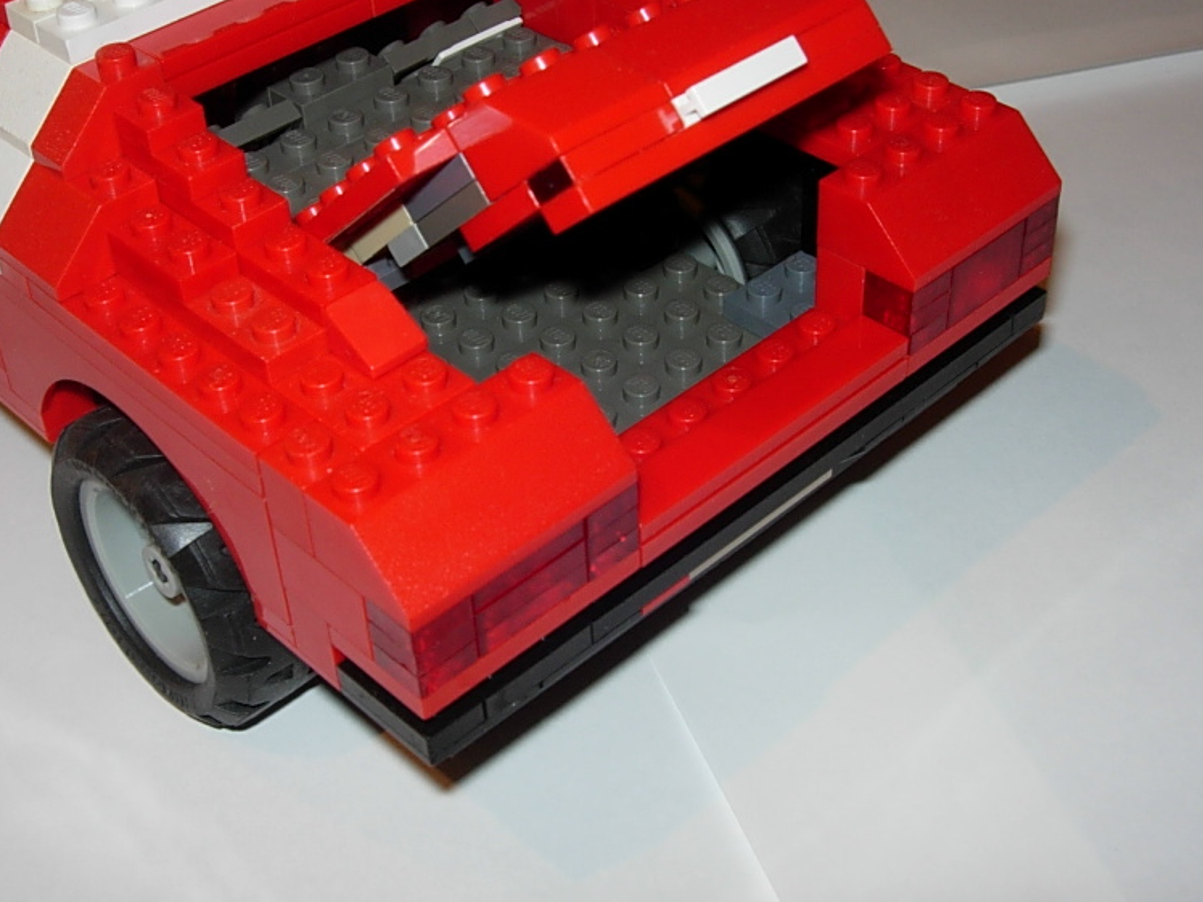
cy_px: 465
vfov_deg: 28.0
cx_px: 608
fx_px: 1807
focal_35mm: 52
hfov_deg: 36.8
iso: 79
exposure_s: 1/64
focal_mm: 7.8
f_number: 4.8
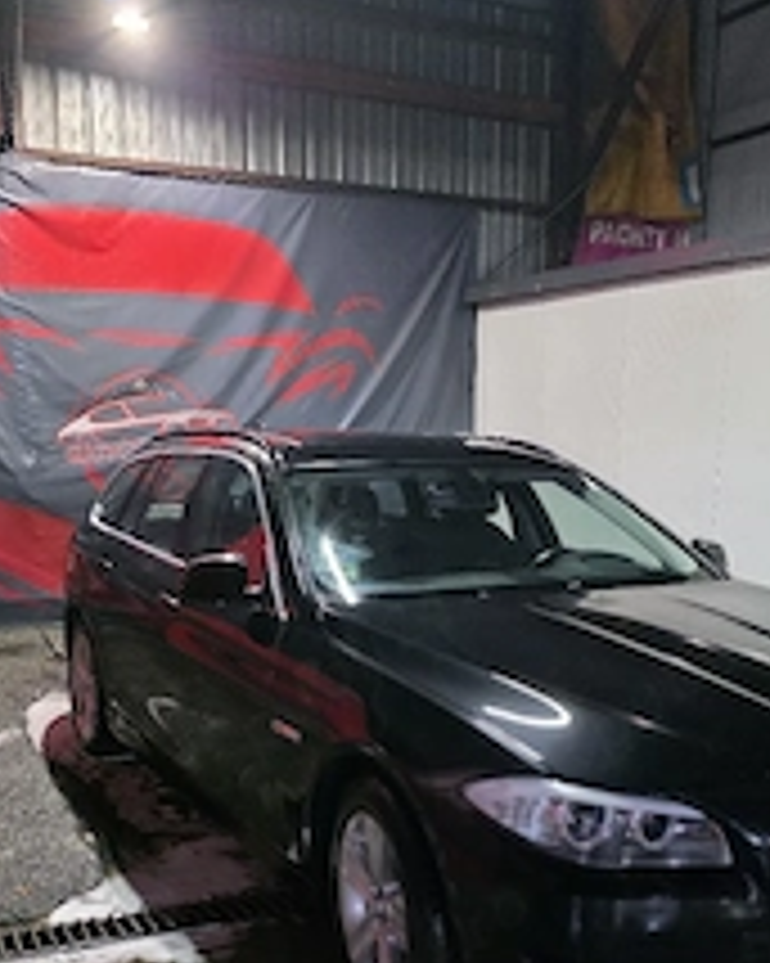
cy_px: 698
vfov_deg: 42.8
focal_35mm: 42
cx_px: 473
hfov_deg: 35.5
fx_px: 1197
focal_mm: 6.3
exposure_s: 1/101
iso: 1600
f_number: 1.7
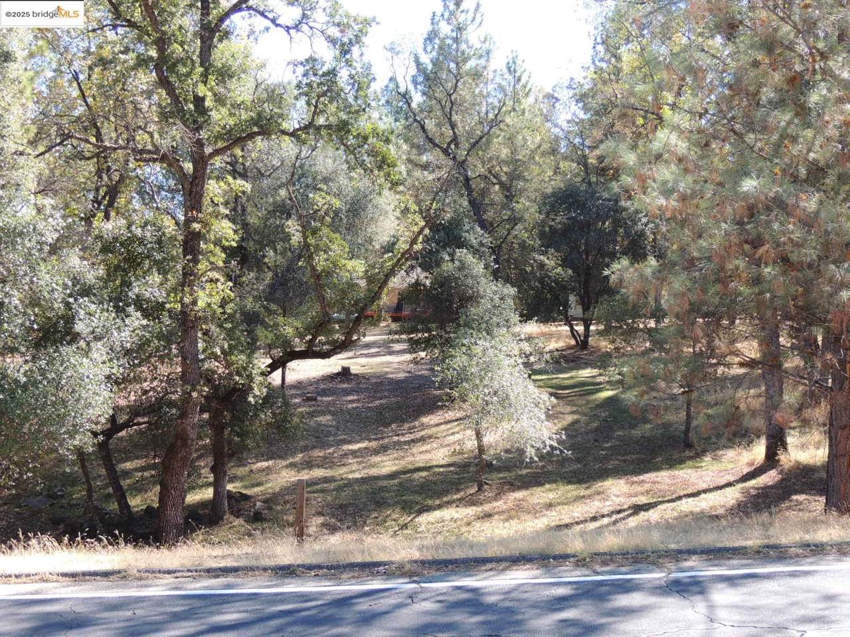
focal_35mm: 47
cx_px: 425
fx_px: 1154
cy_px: 318
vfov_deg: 30.9
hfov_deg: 40.4
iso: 100
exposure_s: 1/125
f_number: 3.5
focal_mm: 8.3
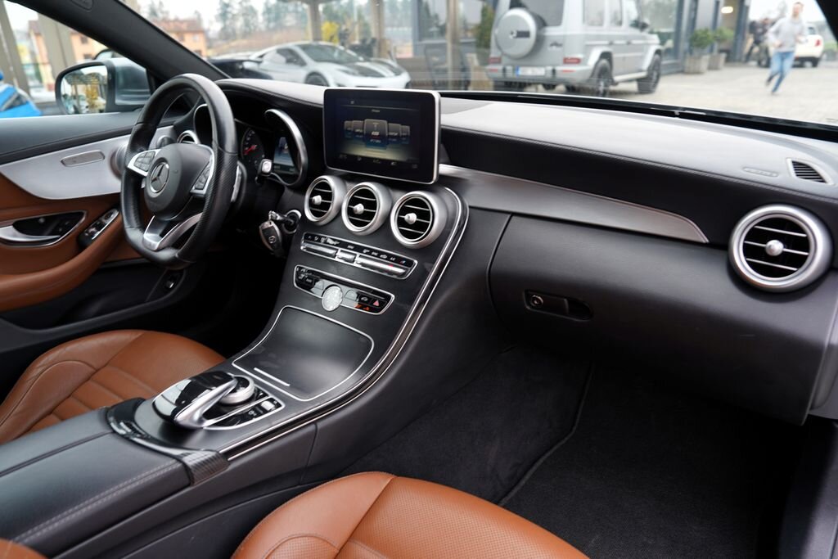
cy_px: 280
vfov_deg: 53.1
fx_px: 559
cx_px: 419
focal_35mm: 24
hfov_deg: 73.7
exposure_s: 1/60
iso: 100
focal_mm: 24
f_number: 4
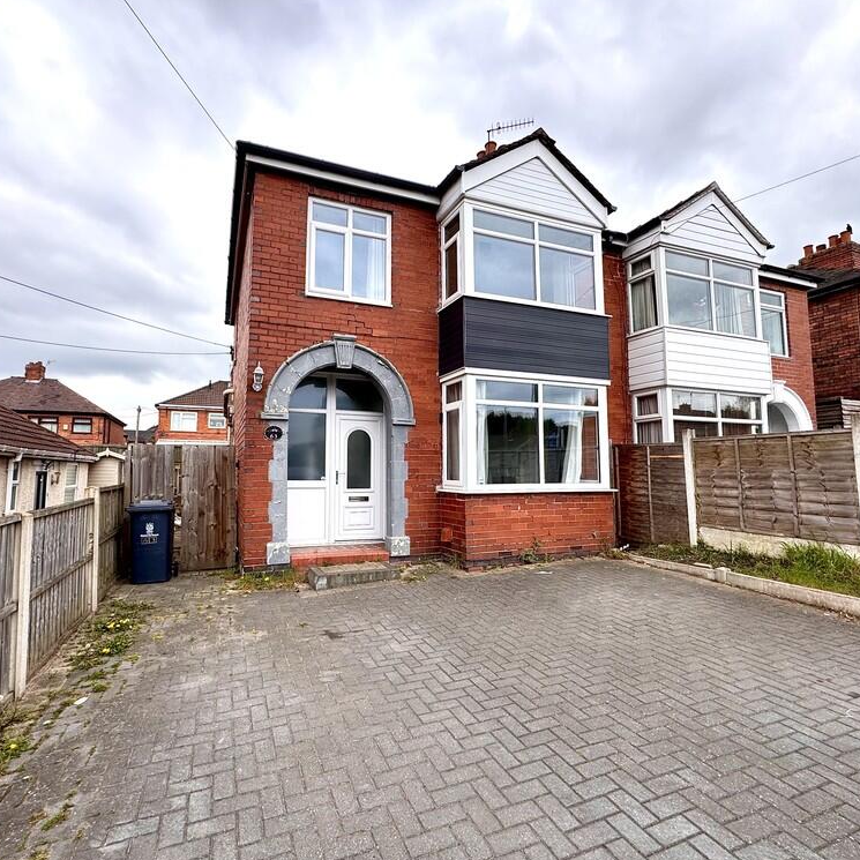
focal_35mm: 17
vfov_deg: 84.0
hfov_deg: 83.8
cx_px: 391
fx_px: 478
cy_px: 432
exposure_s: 1/394
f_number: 2.2
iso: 40
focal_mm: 2.22
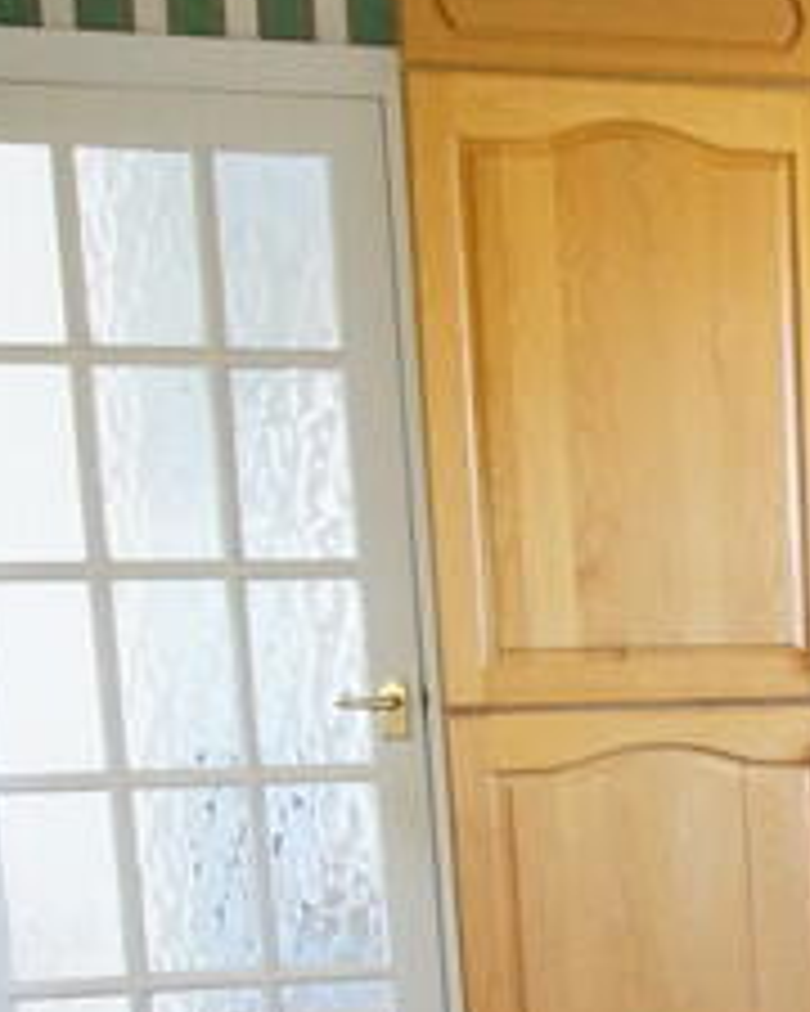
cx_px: 1341
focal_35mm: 64
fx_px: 1918
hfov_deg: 19.5
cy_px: 850
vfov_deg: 28.7
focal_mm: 10
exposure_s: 1/60
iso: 1600
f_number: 4
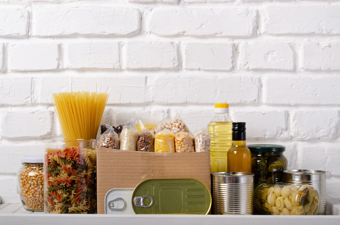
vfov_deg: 18.8
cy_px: 112
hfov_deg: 28.1
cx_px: 170
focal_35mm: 72
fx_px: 678
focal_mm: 48
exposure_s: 1/250
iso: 100
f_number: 8
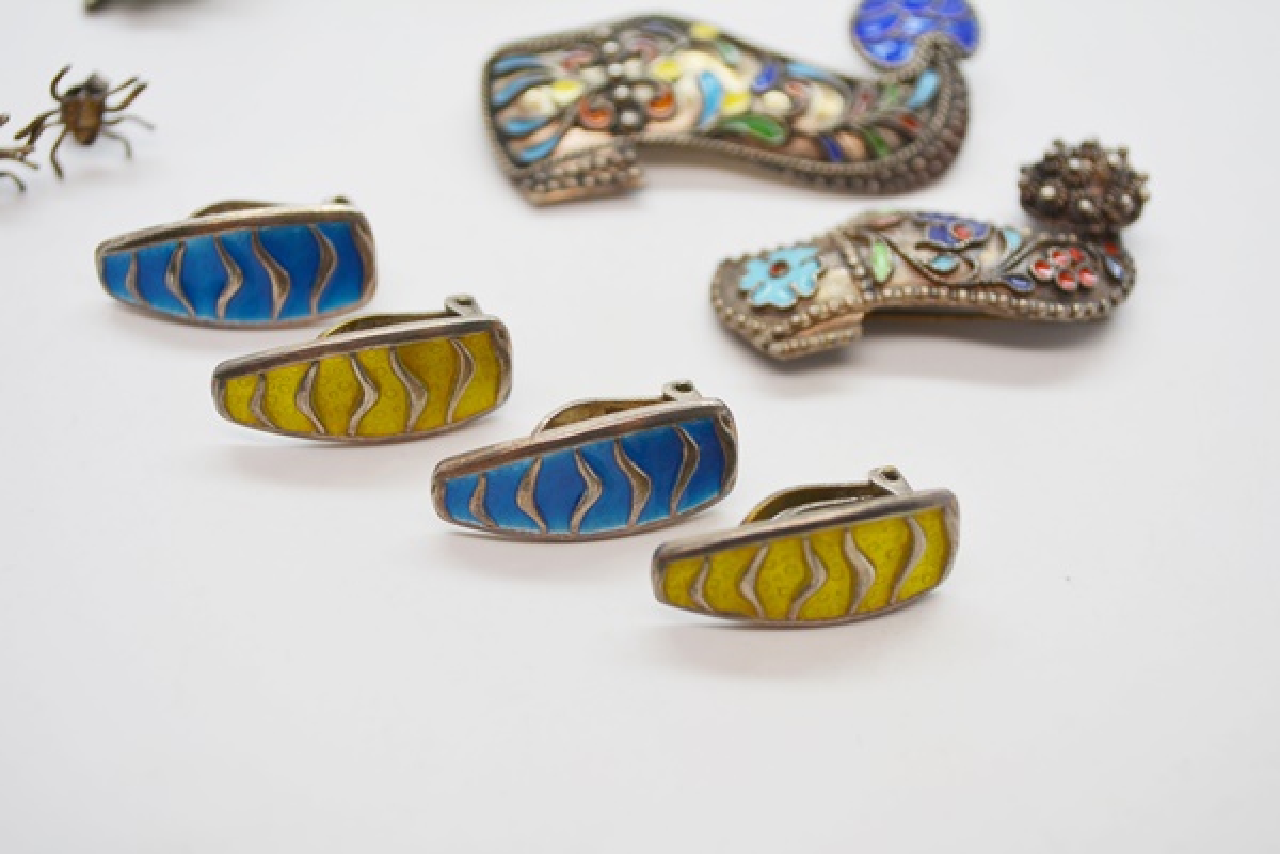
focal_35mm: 54
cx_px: 640
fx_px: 1920
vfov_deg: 25.1
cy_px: 427
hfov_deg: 36.9
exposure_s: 1/125
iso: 200
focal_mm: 36
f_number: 5.6
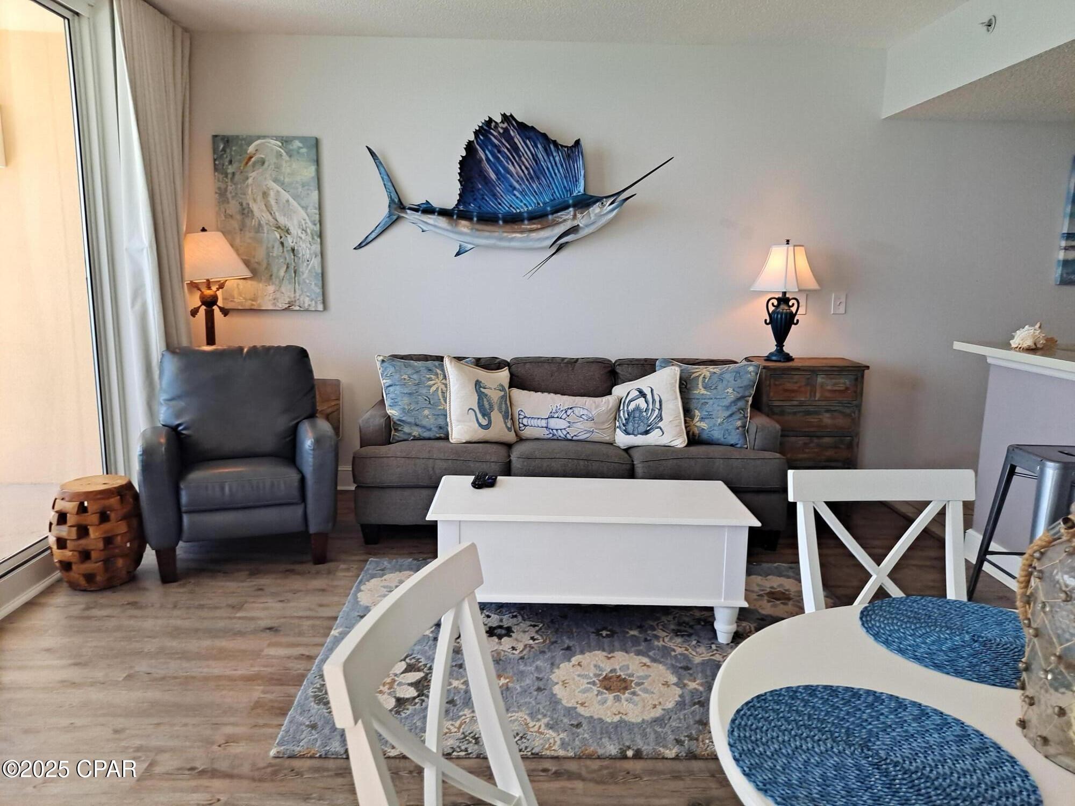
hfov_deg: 69.4
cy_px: 403
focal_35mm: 25
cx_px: 538
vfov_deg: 54.9
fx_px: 776
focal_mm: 4.6
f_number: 2
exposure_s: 1/120
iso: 64
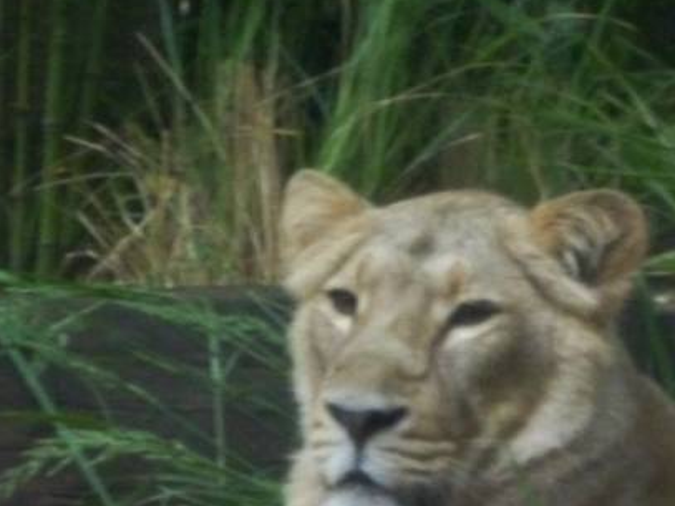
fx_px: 13041
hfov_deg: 3.0
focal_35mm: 669
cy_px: 551
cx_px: 677
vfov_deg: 2.2
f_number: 5.8
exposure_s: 1/40
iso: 800
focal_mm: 30.4
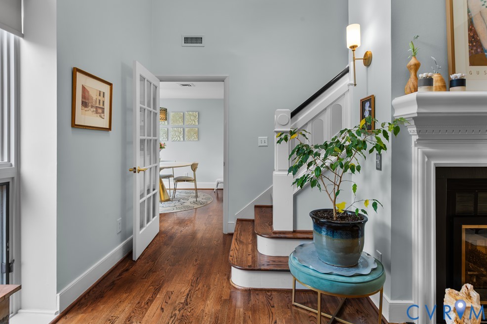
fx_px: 284
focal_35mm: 21
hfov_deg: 81.2
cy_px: 147
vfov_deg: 59.3
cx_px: 245
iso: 1600
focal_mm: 19
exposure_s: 1/25
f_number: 9
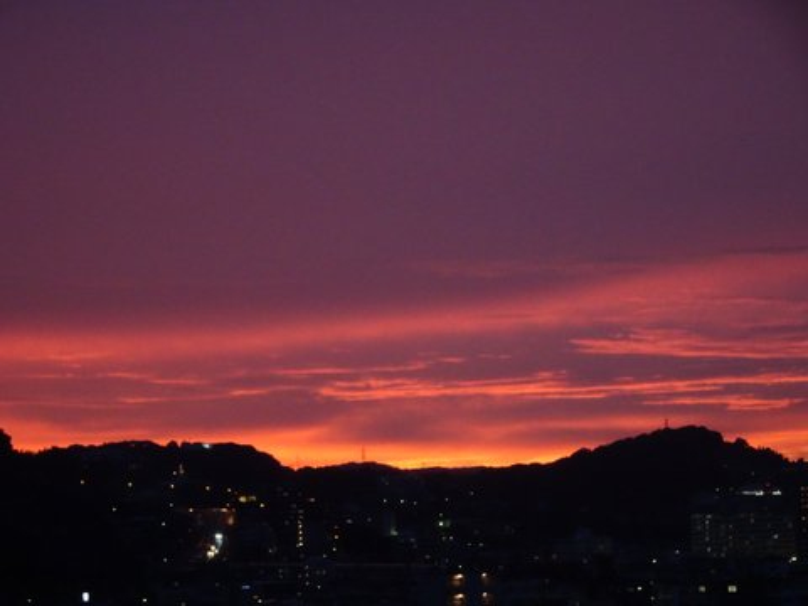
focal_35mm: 143
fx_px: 3338
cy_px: 303
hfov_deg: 13.8
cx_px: 404
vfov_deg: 10.4
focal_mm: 24.36
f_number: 5.6
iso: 800
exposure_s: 1/20
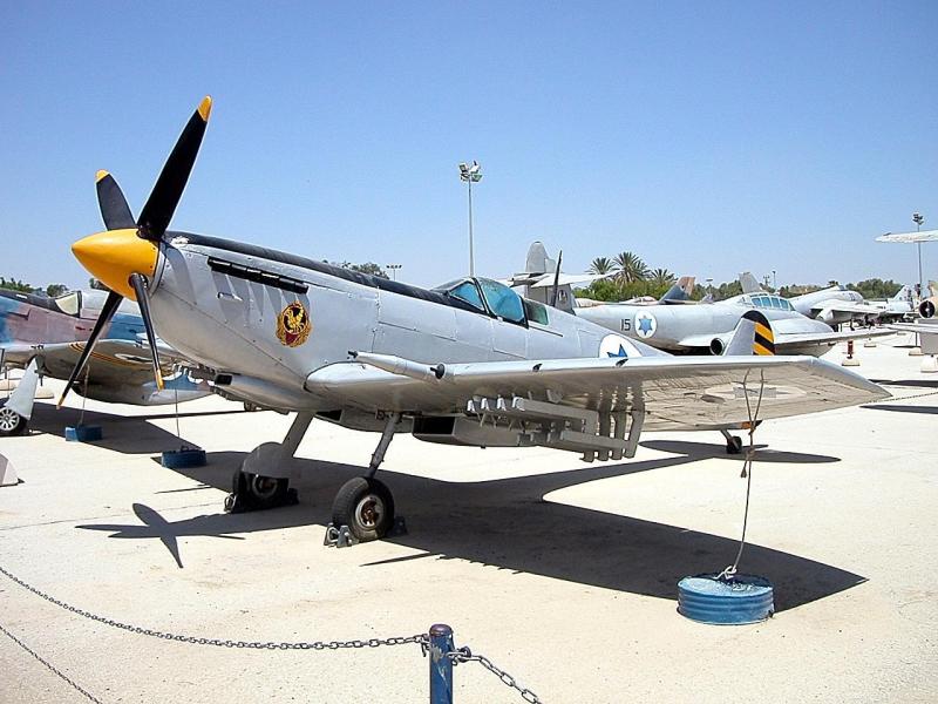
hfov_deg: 50.1
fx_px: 1003
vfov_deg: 38.7
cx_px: 469
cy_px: 352
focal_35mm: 37
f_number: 2.7
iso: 100
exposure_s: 1/2358
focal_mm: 5.6
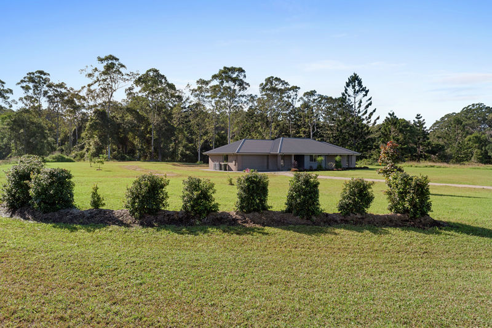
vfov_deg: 53.2
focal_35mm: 24
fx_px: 328
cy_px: 164
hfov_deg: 73.7
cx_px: 246
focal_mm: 24
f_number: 9
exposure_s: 1/1000
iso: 200
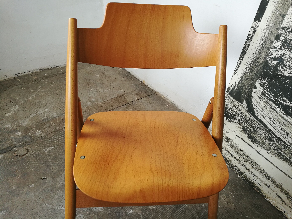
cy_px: 110
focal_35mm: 27
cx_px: 146
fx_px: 228
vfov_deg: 51.4
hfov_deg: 65.3
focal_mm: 4.5
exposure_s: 1/50
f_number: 2.2
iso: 100
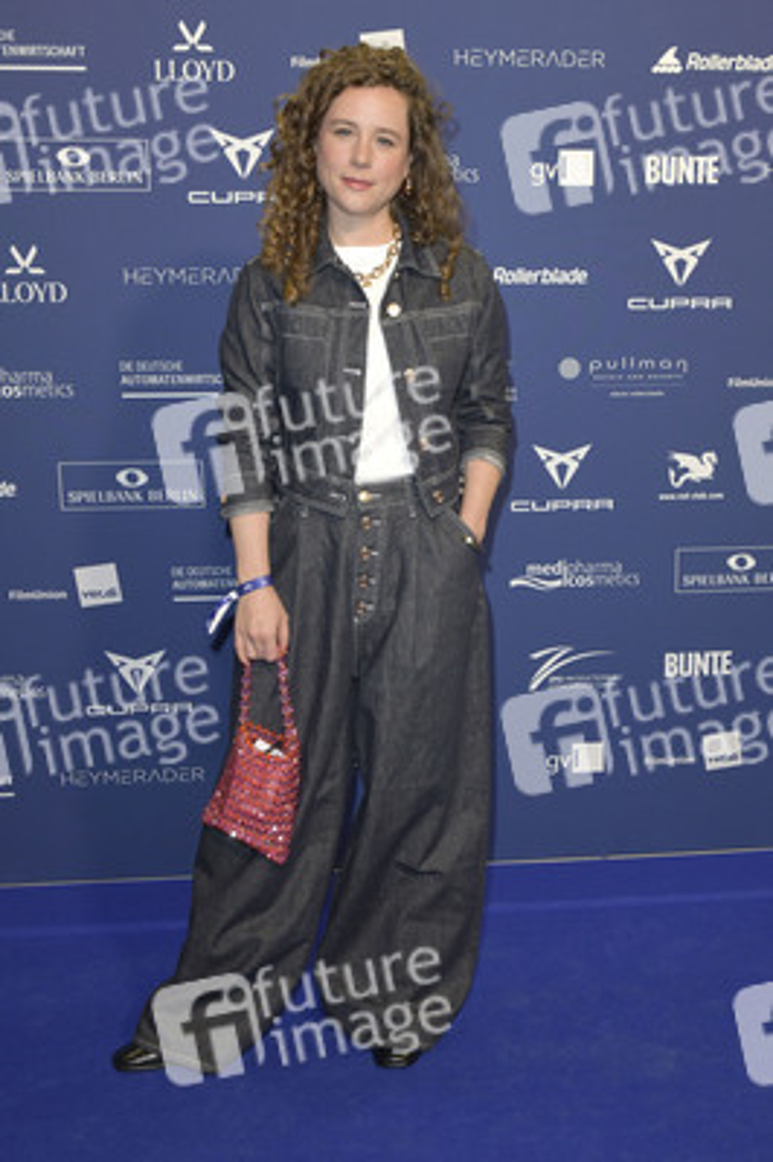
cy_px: 581
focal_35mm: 32
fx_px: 1032
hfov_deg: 41.0
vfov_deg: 58.8
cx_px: 386
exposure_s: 1/250
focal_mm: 32
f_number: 5.6
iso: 1000
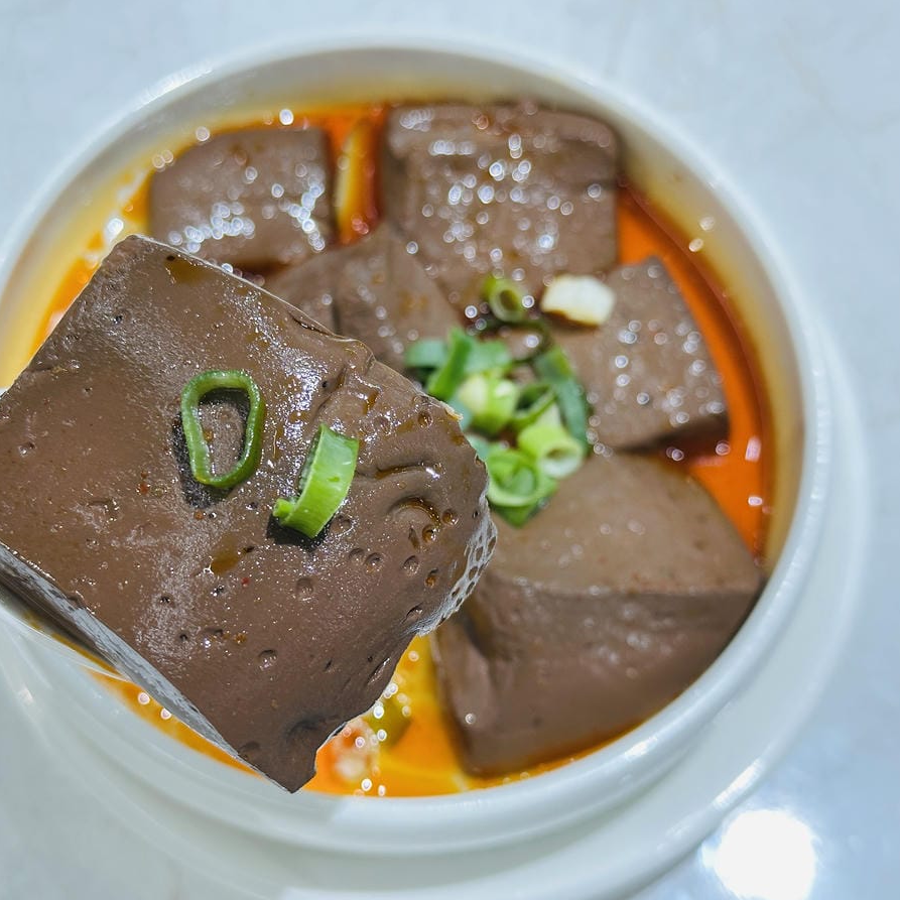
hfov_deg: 30.0
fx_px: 1677
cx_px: 375
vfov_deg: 30.0
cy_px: 451
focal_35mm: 57
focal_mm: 6.86
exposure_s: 1/120
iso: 100
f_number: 1.78
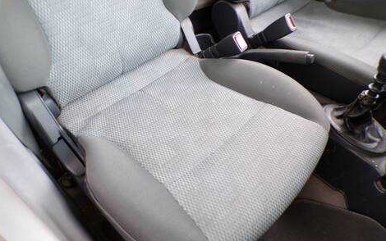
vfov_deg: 47.5
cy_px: 134
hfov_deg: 70.4
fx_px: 274
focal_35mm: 26
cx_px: 192
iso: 200
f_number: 3
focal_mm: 4.3
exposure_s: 1/25
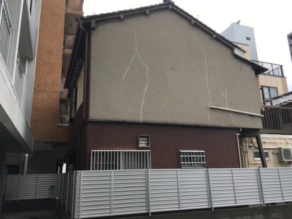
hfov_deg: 61.6
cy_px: 110
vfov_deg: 48.3
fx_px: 245
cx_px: 146
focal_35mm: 29
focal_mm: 4.15
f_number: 2.2
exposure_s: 1/316
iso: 25
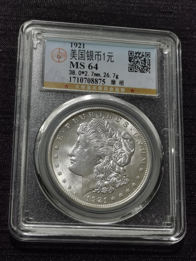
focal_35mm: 73
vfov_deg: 26.7
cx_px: 98
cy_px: 130
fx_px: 551
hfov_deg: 20.2
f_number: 1.8
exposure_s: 1/154
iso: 50
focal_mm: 5.58
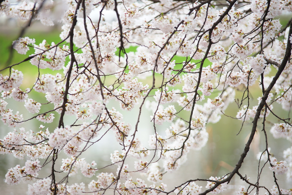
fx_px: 1622
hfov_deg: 10.3
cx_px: 146
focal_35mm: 200
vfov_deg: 6.9
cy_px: 98
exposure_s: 1/250
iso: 320
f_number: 3.2
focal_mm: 200
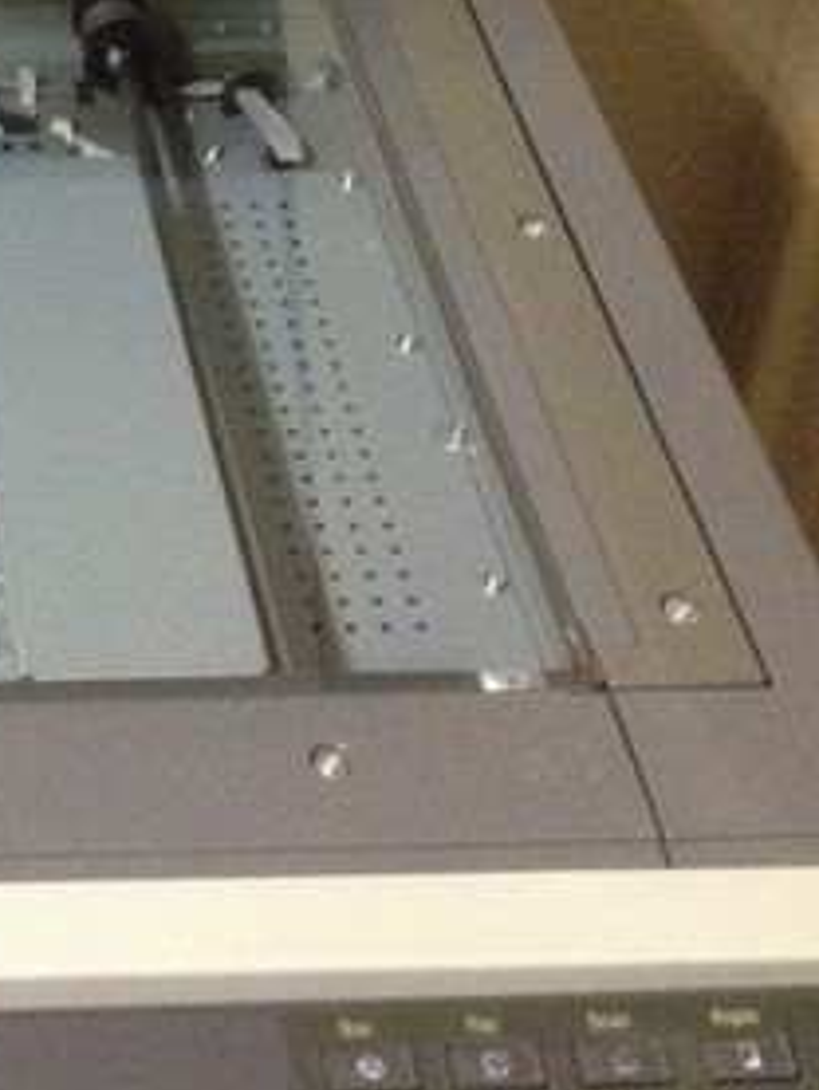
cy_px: 35
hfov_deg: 14.0
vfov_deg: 19.0
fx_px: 3184
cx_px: -311
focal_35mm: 101
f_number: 2.4
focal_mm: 4.28
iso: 640
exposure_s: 1/17
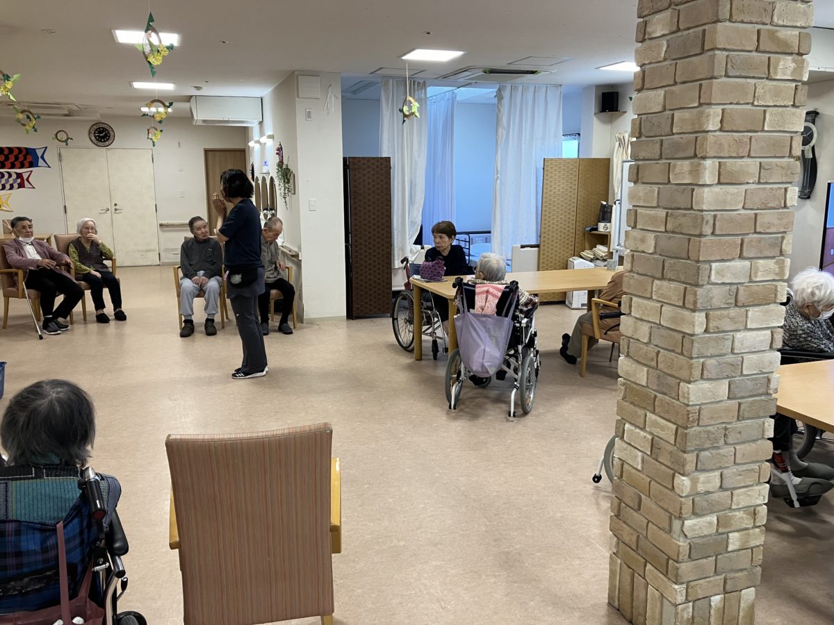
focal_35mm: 28
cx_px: 417
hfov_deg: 63.4
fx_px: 675
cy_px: 312
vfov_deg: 49.7
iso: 100
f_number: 1.8
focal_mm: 3.99
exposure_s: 1/60
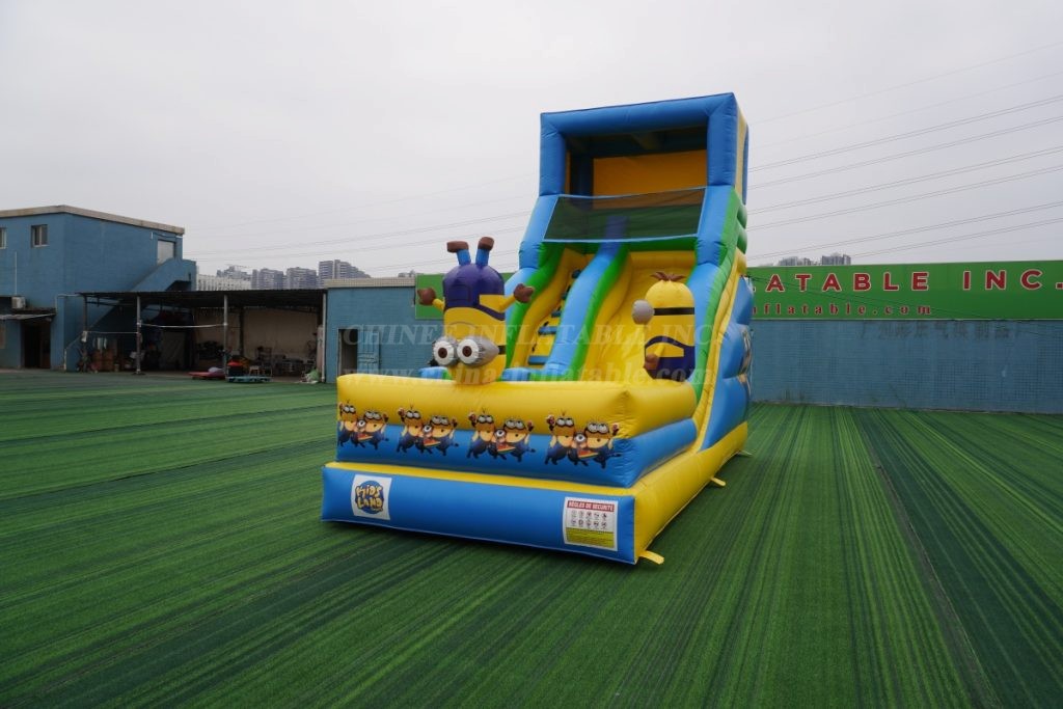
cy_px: 354
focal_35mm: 24
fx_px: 709
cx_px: 532
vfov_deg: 53.1
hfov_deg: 73.7
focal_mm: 16
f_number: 7.1
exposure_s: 1/125
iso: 100
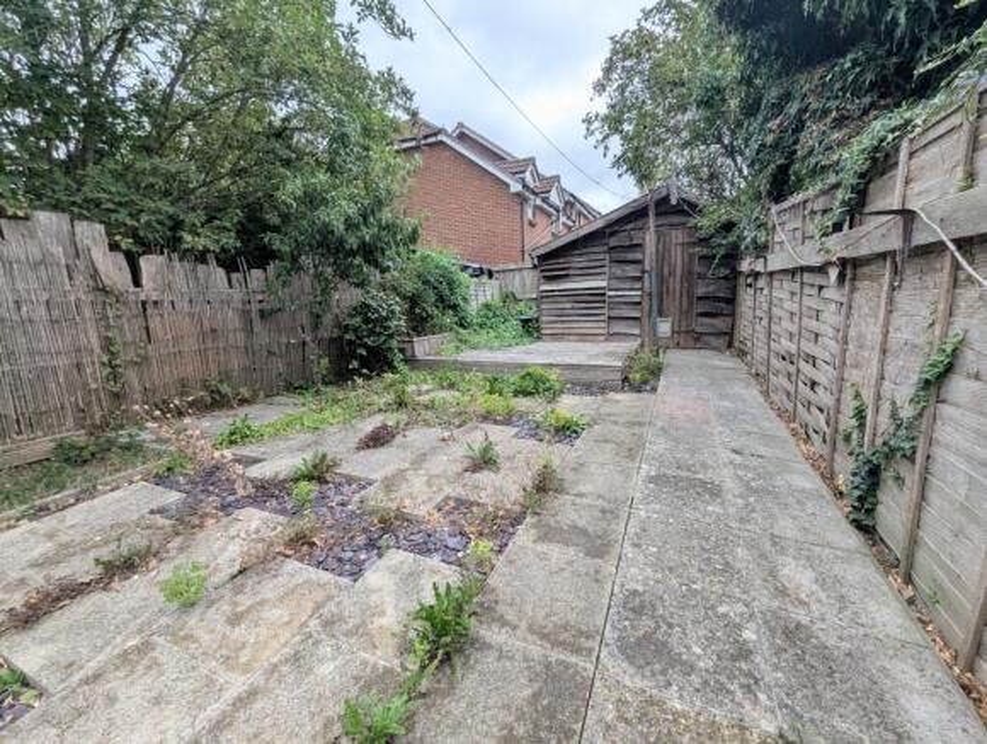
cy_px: 372
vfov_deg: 90.1
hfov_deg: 106.1
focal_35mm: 13
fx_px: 371
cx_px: 494
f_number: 2.2
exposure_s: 1/476
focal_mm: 1.95
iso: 35
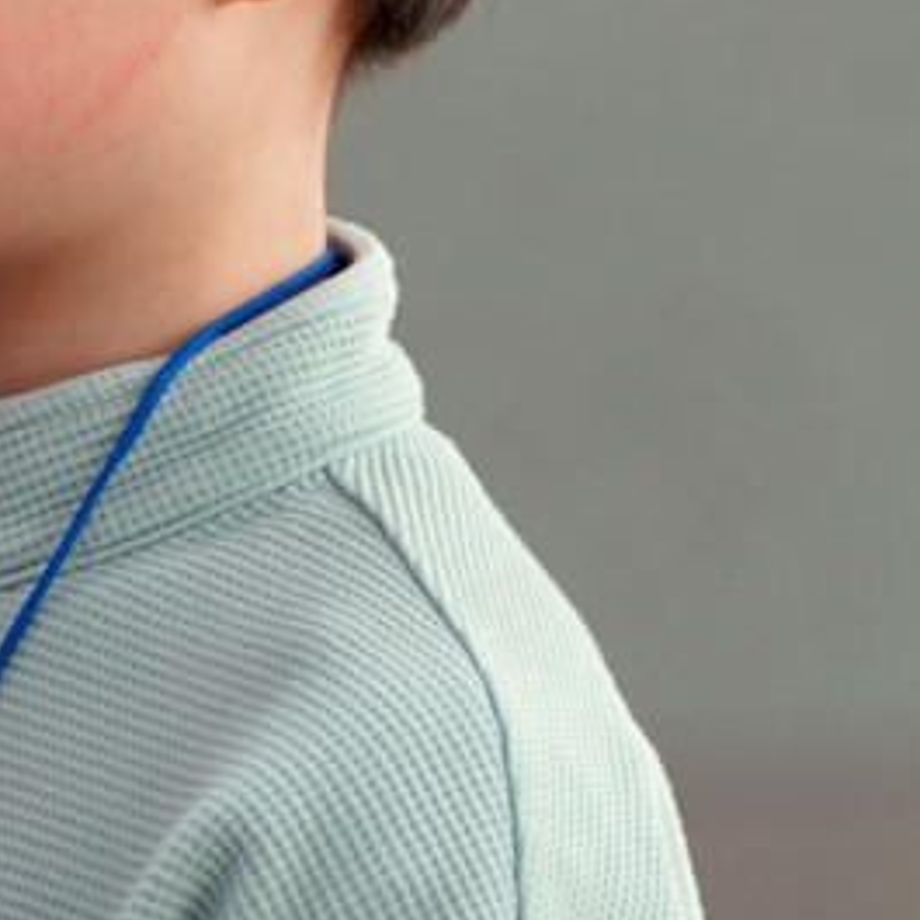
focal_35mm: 421
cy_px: 83
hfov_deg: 4.2
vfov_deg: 4.2
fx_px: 12659
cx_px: -111
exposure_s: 1/160
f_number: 4
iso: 1000
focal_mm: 146
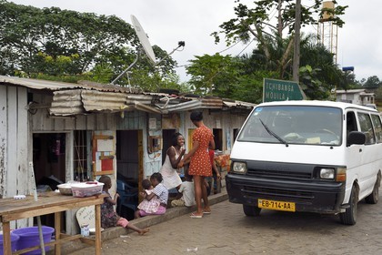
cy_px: 128
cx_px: 191
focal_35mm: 48
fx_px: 509
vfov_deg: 28.1
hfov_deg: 41.1
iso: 800
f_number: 8
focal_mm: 48
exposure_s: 1/800
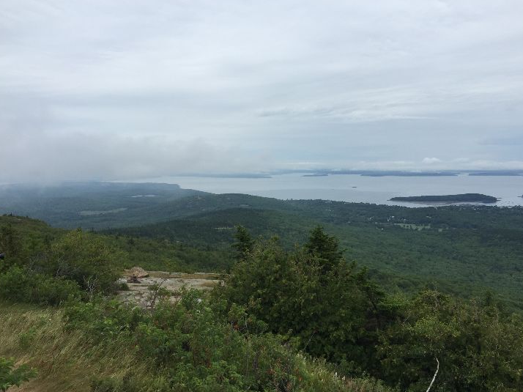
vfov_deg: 46.8
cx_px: 264
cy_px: 196
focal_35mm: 30
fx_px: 453
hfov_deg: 60.0
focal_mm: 4.15
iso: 32
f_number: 2.2
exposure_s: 1/1276
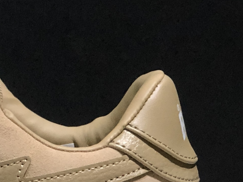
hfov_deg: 8.1
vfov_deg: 6.2
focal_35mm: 240
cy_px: 80
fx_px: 1684
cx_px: -111
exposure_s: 1/30
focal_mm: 6.6
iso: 80
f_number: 2.8
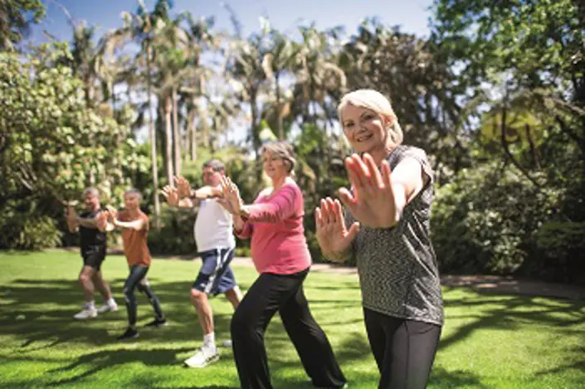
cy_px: 194
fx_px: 390
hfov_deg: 73.8
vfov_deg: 53.1
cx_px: 292
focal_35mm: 24
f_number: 1.4
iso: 220
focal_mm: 24
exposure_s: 1/3200
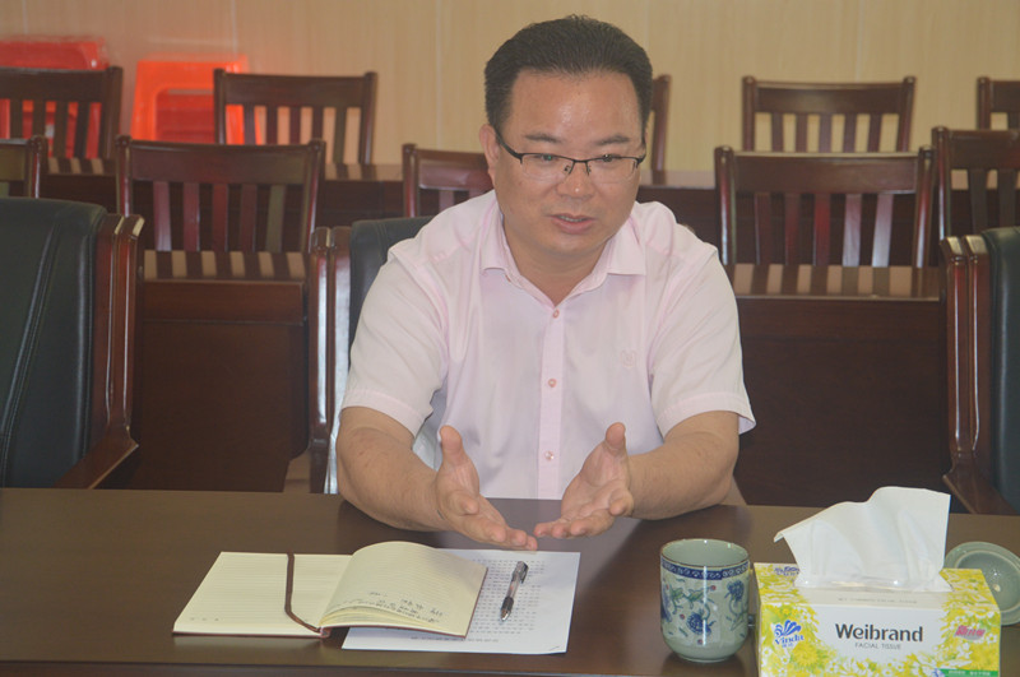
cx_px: 510
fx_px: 2207
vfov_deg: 17.4
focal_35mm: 78
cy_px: 338
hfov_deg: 26.0
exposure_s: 1/60
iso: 640
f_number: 5
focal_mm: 52
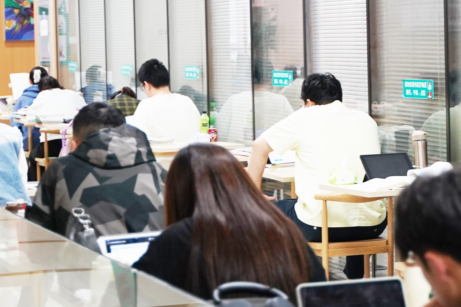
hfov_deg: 14.7
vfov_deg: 9.9
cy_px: 102
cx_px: 406
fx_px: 1767
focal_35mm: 138
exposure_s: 1/160
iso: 1600
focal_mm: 51
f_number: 2.8
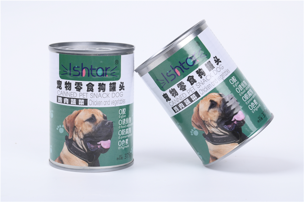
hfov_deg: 17.1
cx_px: 152
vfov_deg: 11.4
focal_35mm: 120
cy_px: 101
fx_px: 1012
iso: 125
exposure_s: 1/125
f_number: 11
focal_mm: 120
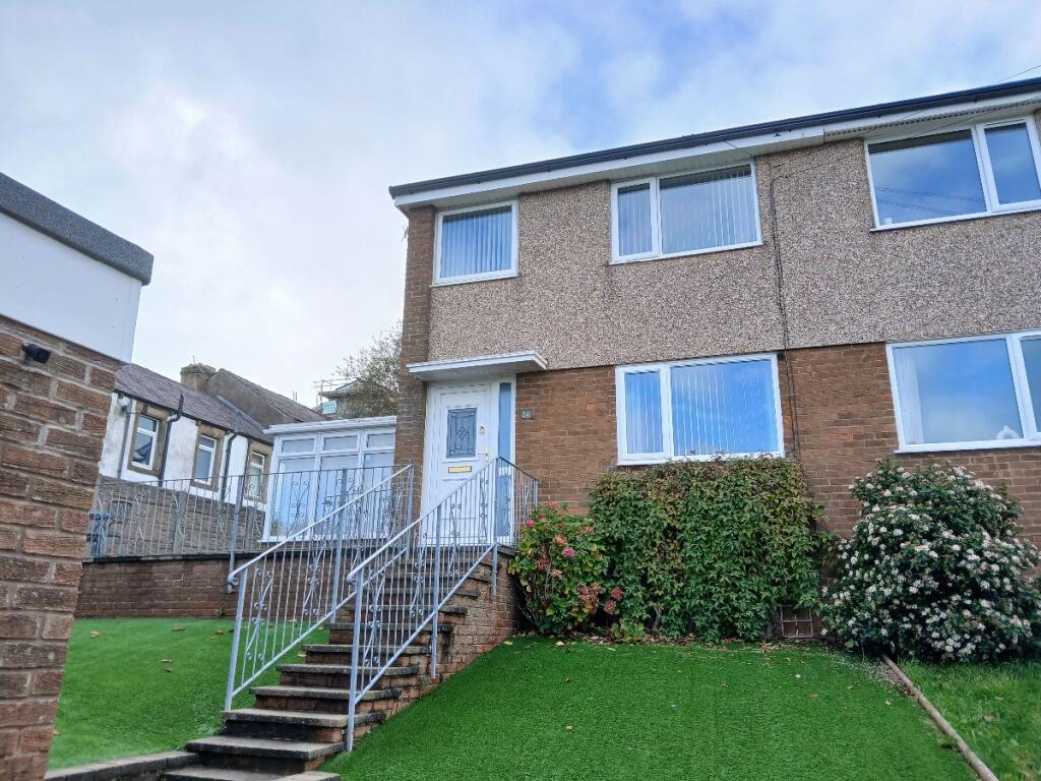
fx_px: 782
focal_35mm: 26
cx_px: 520
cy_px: 390
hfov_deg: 67.3
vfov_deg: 53.1
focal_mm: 3.98
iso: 20
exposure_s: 1/120
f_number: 1.8
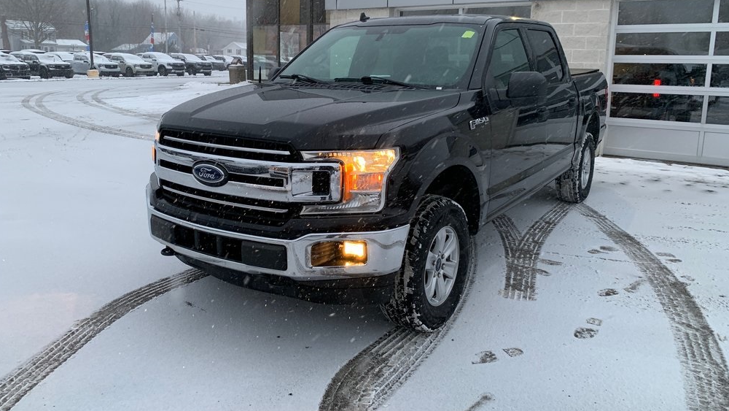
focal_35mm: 29
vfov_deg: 40.0
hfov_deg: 66.0
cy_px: 161
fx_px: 561
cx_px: 358
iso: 100
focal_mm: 4.25
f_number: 1.8
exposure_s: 1/113
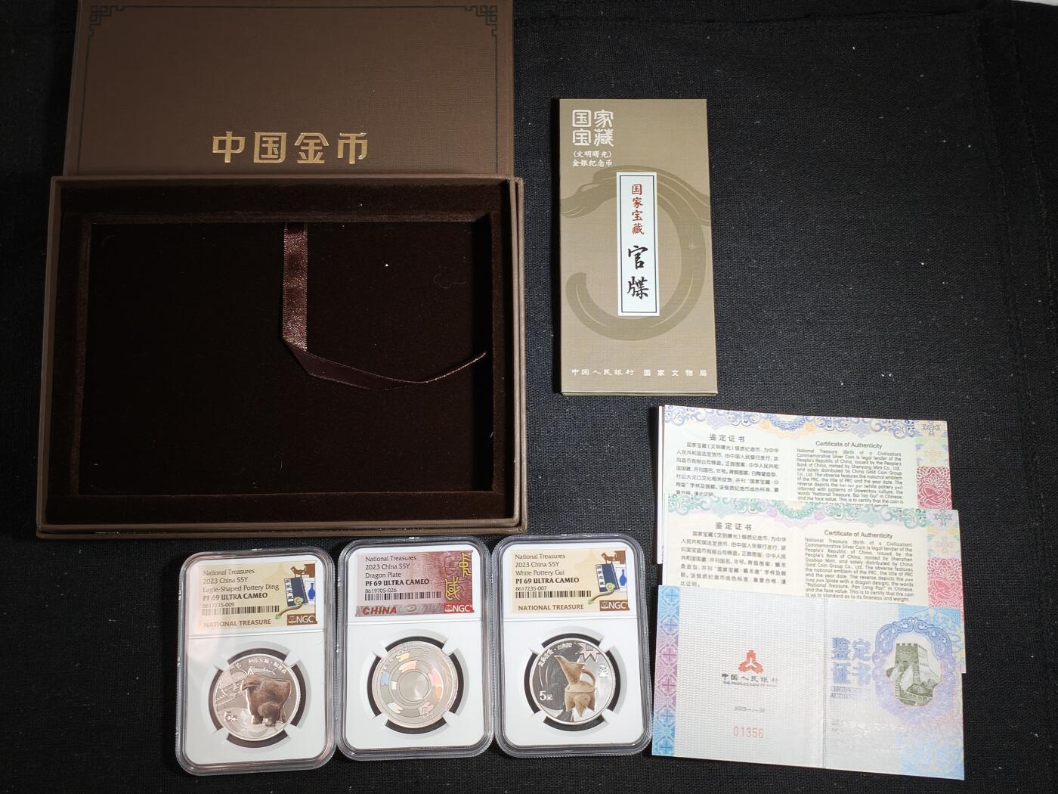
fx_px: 1467
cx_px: 529
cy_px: 397
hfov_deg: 39.7
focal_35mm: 48
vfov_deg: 30.3
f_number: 1.5
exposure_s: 1/387
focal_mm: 4.94
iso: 50
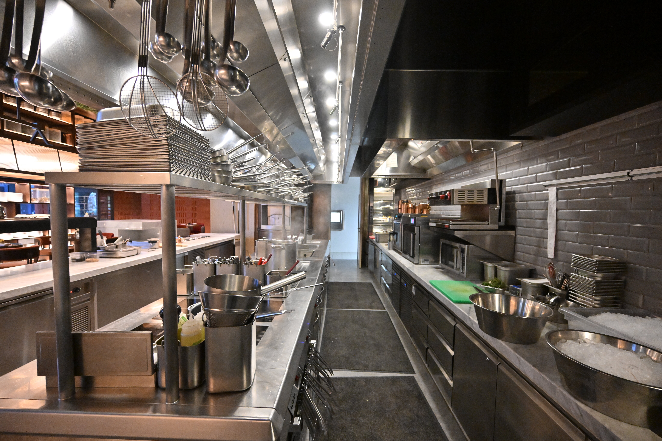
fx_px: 257
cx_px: 331
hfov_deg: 104.3
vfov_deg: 81.2
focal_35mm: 14
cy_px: 220
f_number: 4
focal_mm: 14
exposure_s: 1/160
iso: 5000
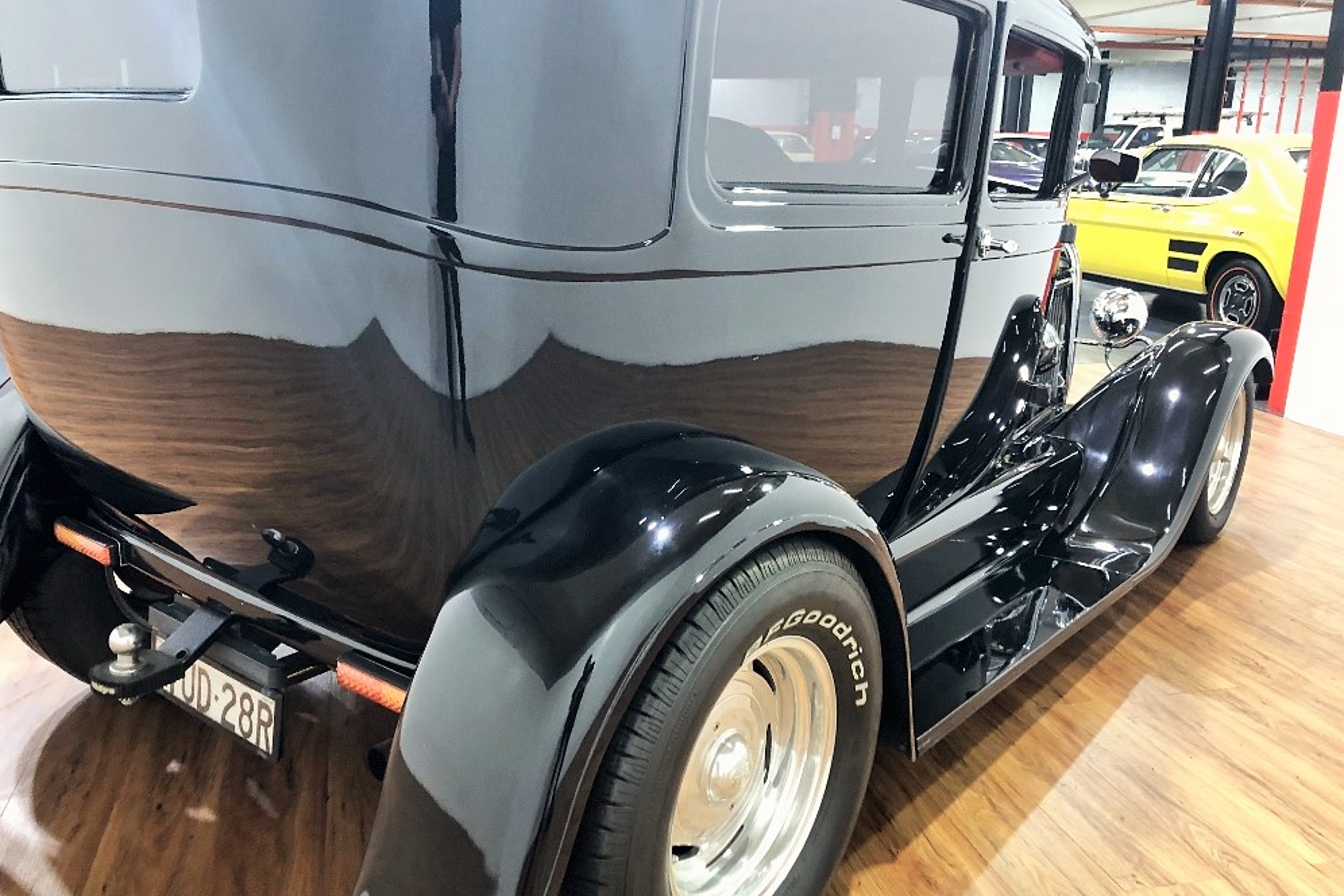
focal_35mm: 31
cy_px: 474
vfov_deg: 42.3
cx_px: 660
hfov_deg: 60.3
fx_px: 1157
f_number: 1.8
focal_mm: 3.99
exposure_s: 1/17
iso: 64
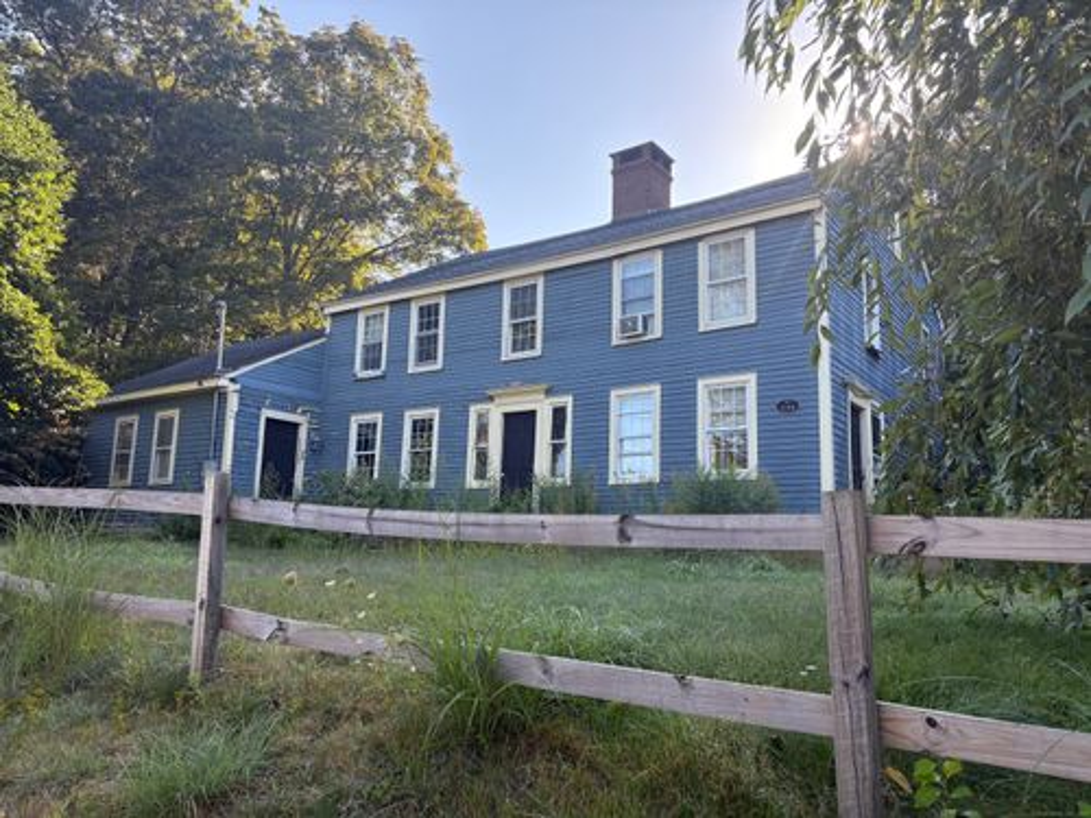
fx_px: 819
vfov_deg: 53.1
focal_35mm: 26
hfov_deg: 67.3
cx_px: 546
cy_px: 409
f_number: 1.6
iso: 64
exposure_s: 1/591
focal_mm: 5.96
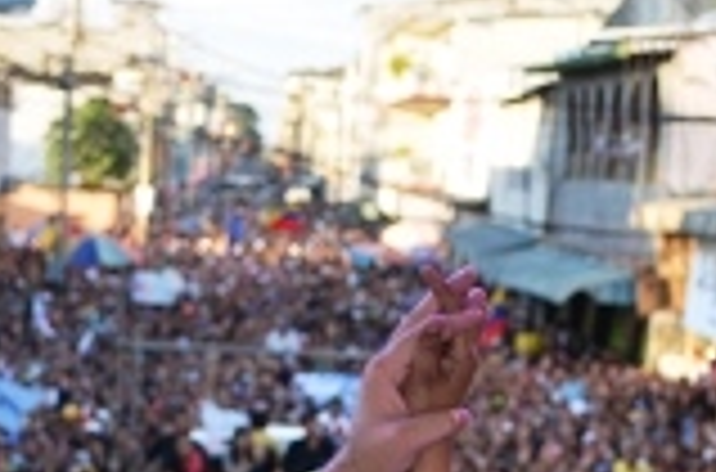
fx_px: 2161
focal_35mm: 109
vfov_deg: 12.1
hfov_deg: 18.4
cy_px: 607
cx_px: 36
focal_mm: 18
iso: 100
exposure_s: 1/200
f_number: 3.5
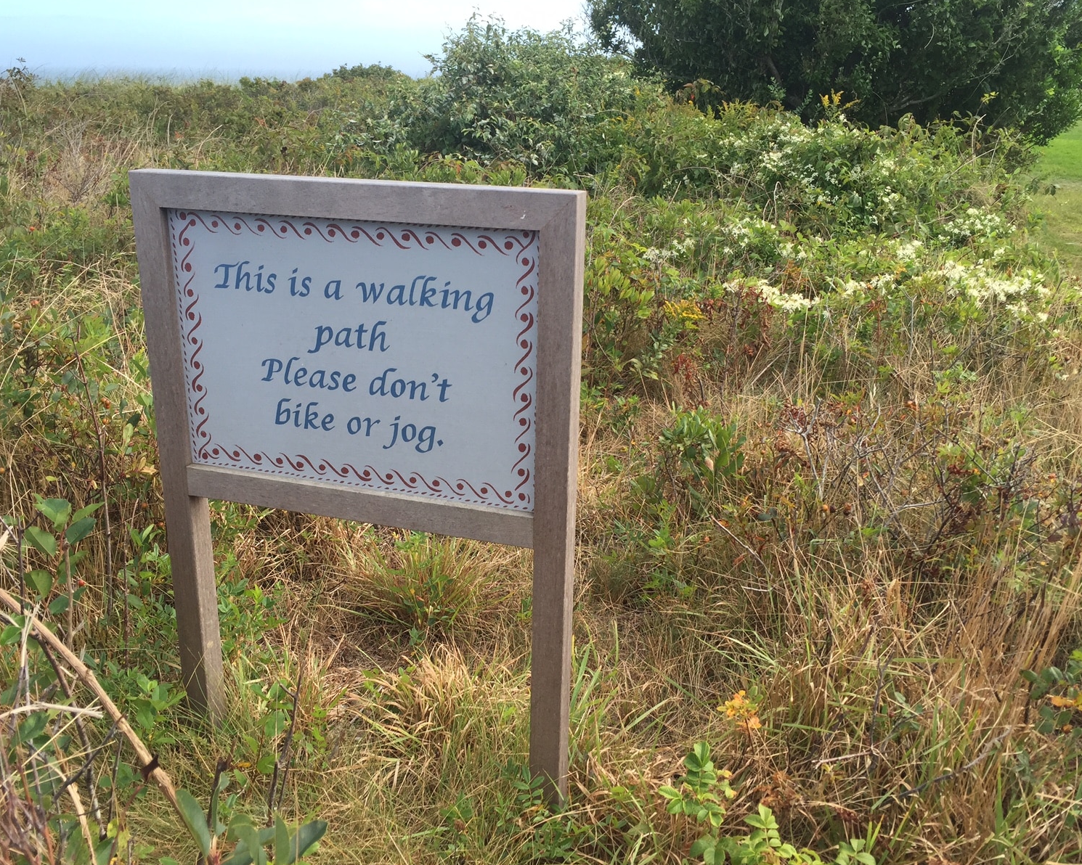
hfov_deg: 57.2
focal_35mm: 31
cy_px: 423
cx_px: 521
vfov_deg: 47.1
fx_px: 993
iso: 32
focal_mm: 4.15
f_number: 2.2
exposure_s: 1/514
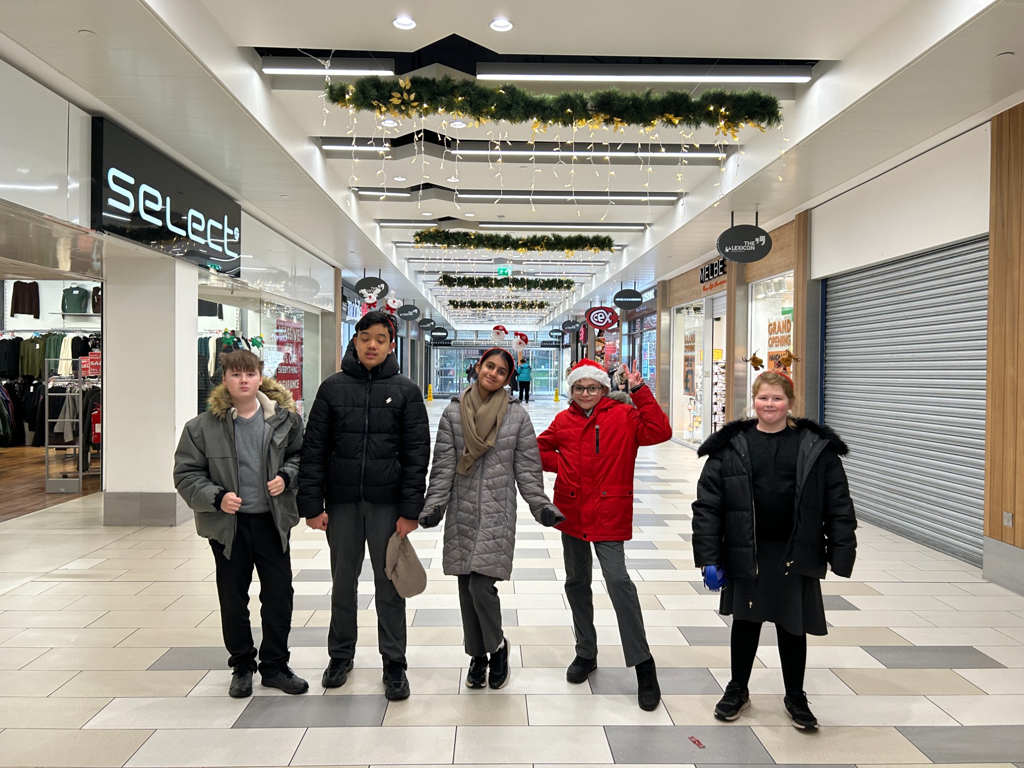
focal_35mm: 26
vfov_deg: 53.1
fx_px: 769
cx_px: 512
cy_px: 384
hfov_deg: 67.3
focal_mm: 5.7
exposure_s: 1/98
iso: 125
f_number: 1.5
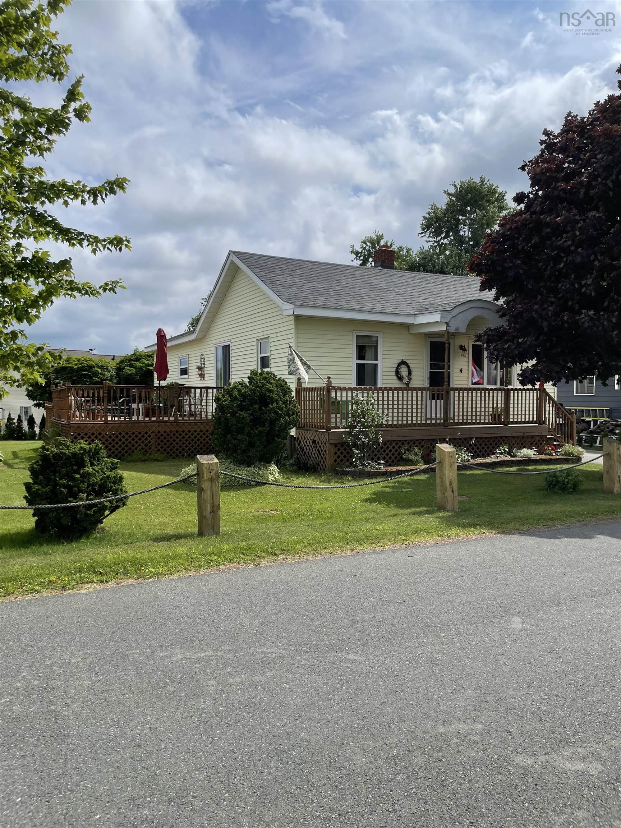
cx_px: 310
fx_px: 622
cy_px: 414
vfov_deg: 67.3
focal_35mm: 26
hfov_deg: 53.1
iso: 32
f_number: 1.6
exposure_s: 1/6897
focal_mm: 4.2
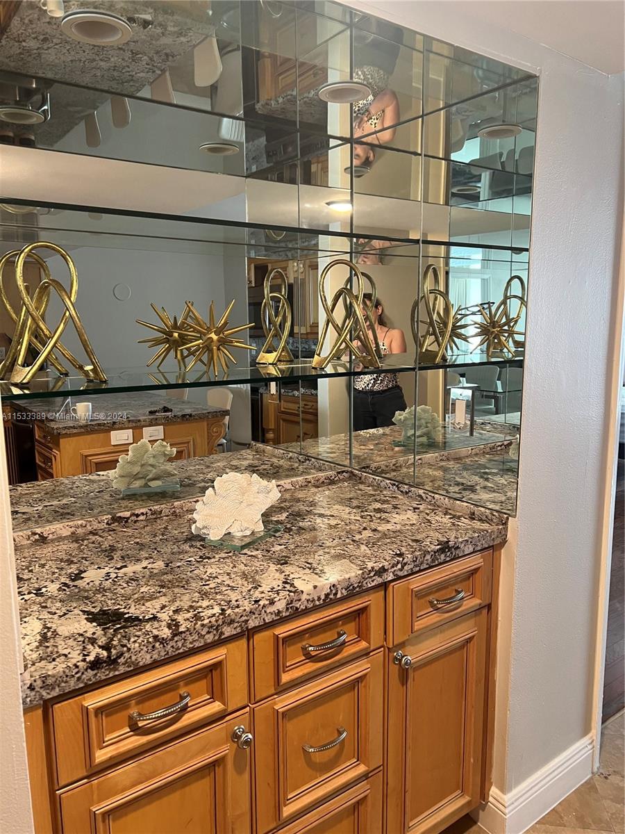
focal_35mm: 26
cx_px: 312
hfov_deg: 53.1
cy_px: 417
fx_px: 626
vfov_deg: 67.3
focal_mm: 5.7
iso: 160
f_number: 1.5
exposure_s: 1/60
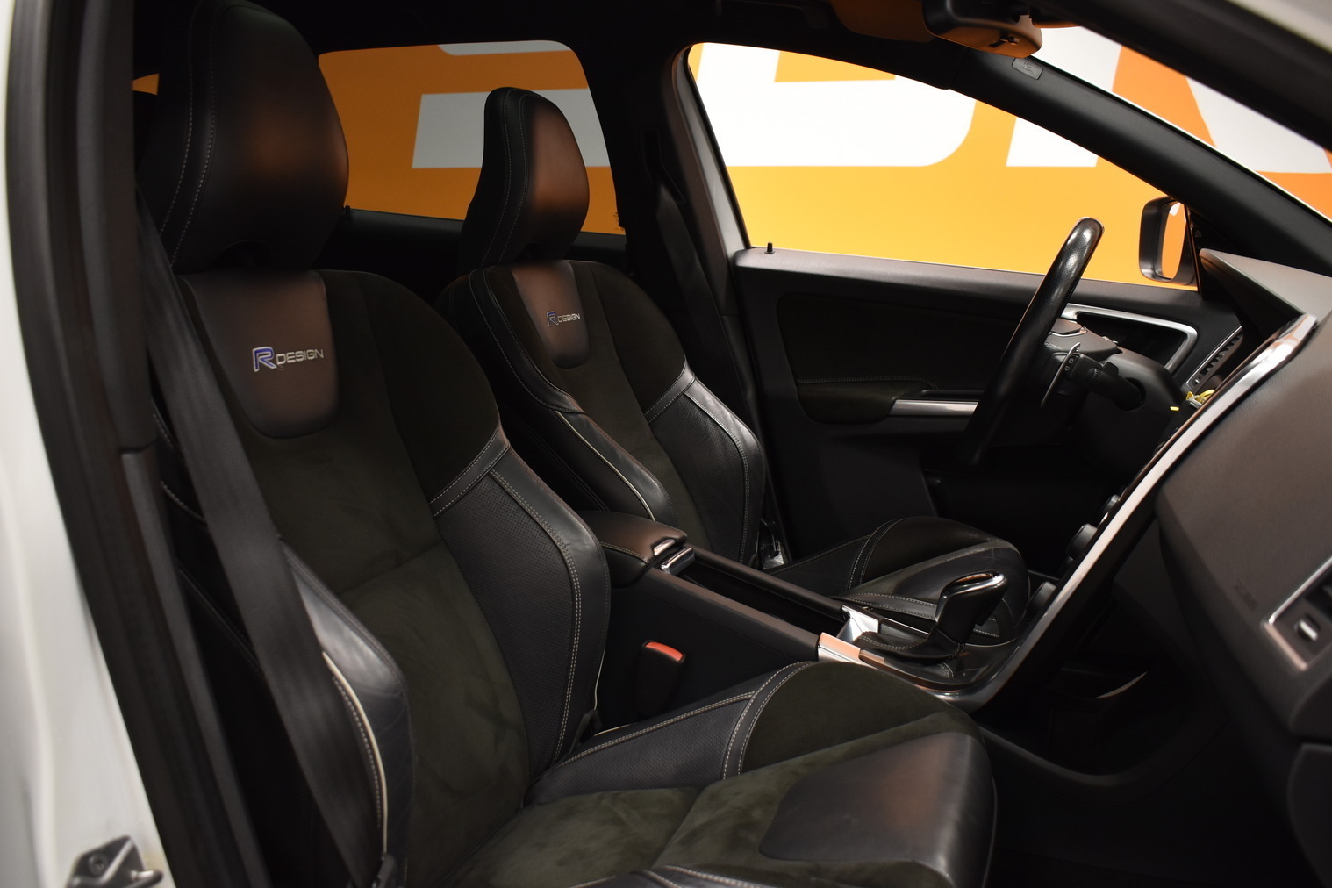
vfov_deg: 41.1
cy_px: 466
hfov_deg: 58.7
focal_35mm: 32
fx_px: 1184
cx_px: 661
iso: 560
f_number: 3.8
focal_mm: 20
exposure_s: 1/30
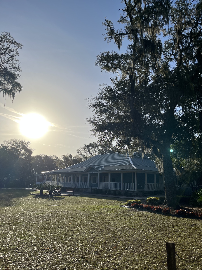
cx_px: 101
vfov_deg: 67.3
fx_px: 202
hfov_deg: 53.1
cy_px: 135
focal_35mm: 26
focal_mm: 5.1
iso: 50
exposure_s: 1/7353
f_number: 1.6
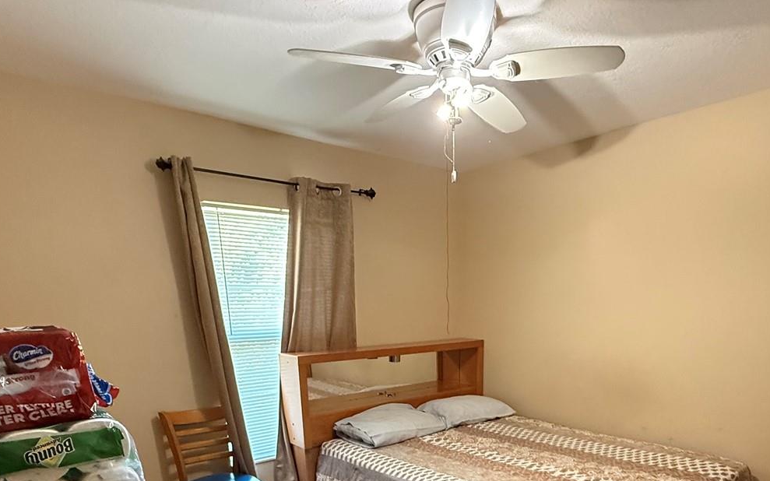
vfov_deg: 46.4
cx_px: 437
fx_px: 504
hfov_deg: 74.4
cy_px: 428
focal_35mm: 24
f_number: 2.2
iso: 640
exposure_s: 1/60
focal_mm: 2.22
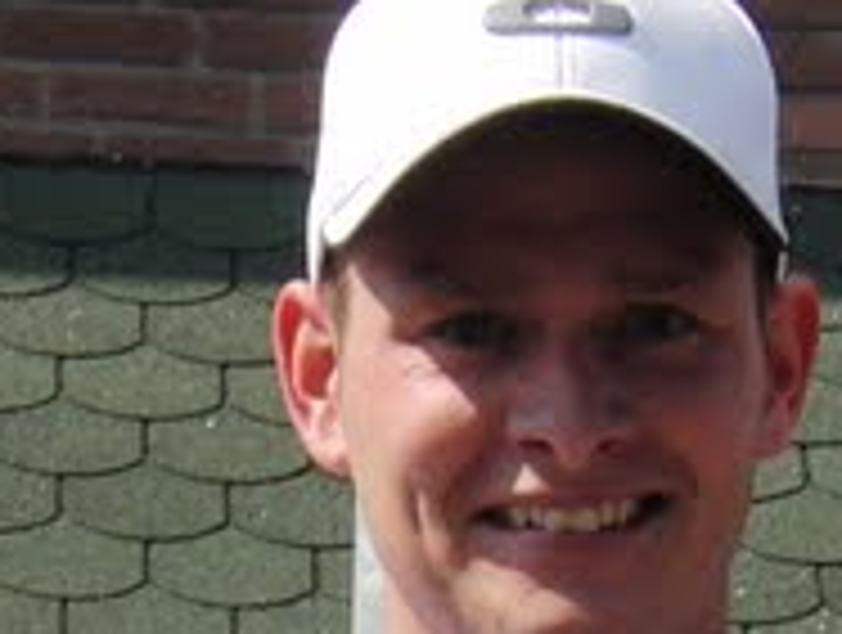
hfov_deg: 4.4
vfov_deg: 3.3
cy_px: 1219
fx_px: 10918
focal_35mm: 448
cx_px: 626
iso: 100
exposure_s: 1/800
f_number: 4.2
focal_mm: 14.6
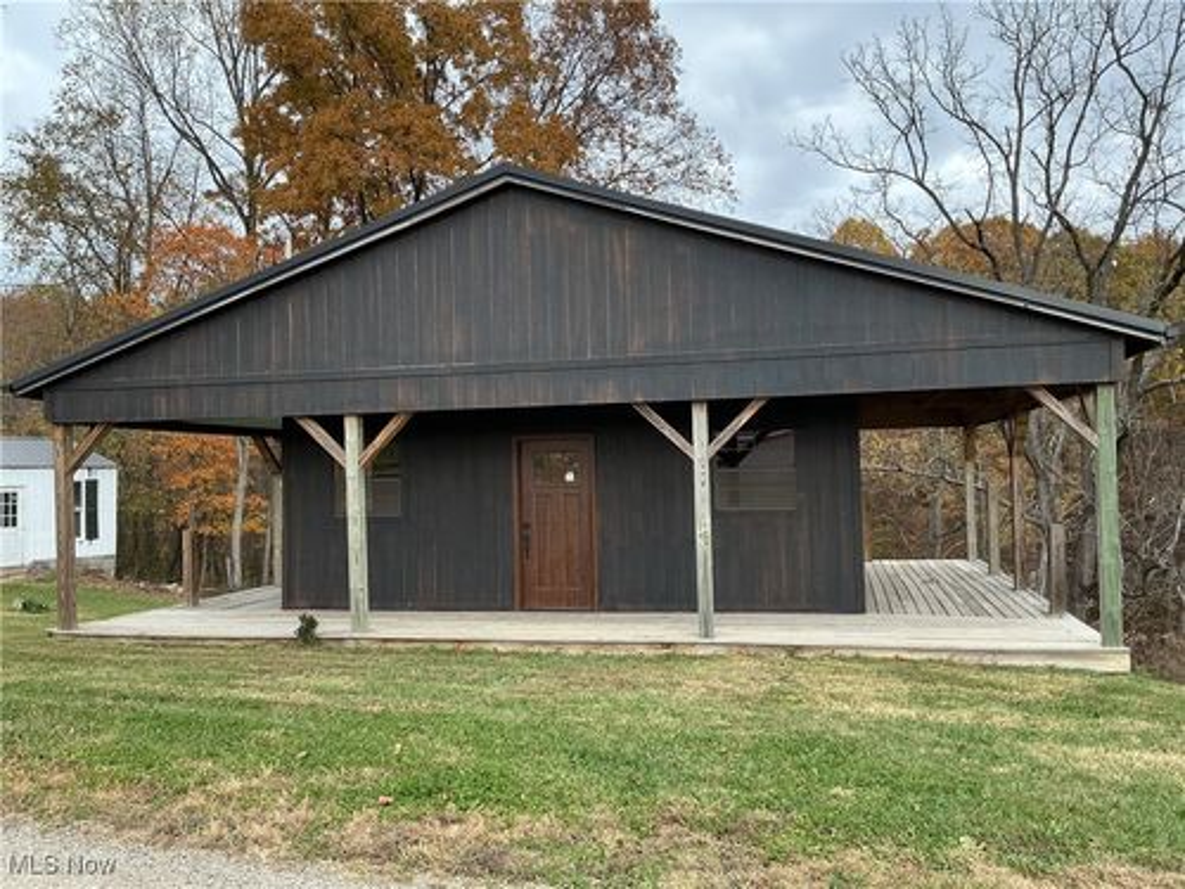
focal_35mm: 29
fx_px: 993
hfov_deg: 61.7
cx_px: 592
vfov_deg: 48.2
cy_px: 444
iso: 25
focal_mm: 3
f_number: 1.8
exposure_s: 1/279
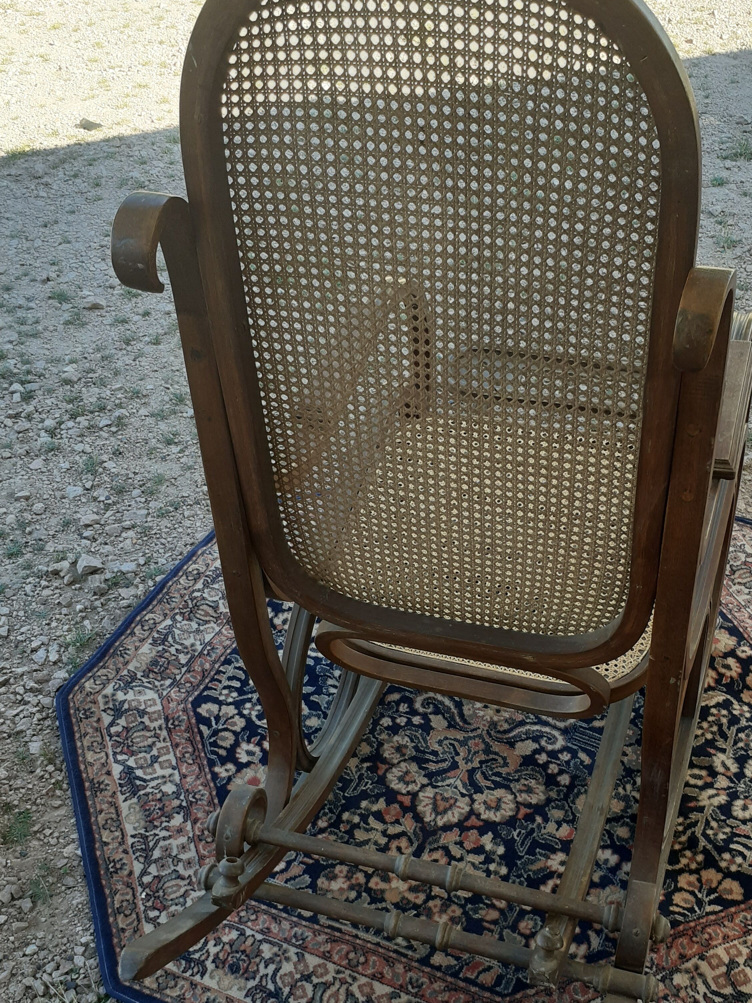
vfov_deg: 49.6
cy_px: 629
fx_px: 1072
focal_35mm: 37
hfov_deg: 38.5
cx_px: 447
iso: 40
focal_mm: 3.6
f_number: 1.9
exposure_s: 1/186
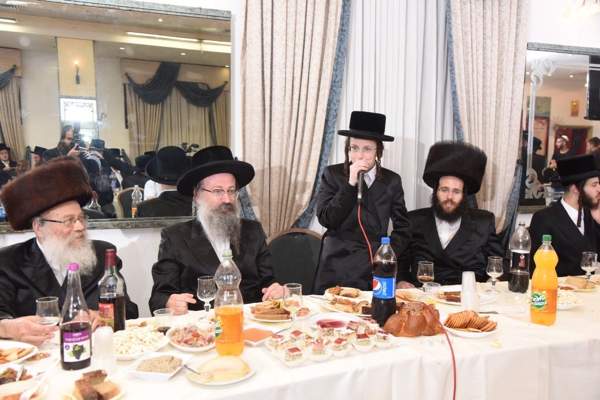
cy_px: 200
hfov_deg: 55.8
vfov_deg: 38.9
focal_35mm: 34
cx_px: 300
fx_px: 567
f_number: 6.3
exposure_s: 1/100
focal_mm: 34
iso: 800
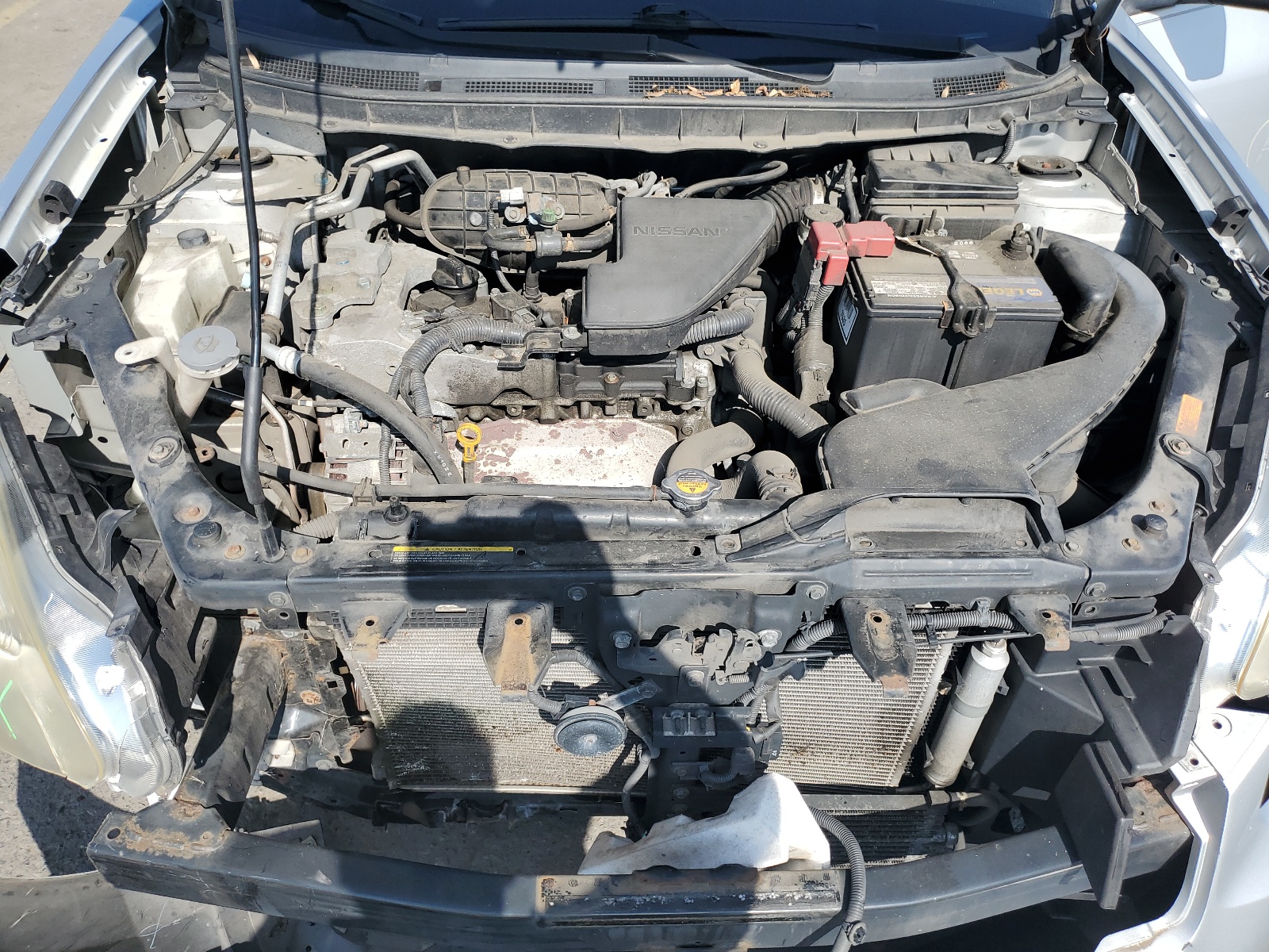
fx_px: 953
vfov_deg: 53.1
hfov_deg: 67.3
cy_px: 476
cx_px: 634
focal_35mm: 26
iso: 50
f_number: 1.5
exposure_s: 1/2000
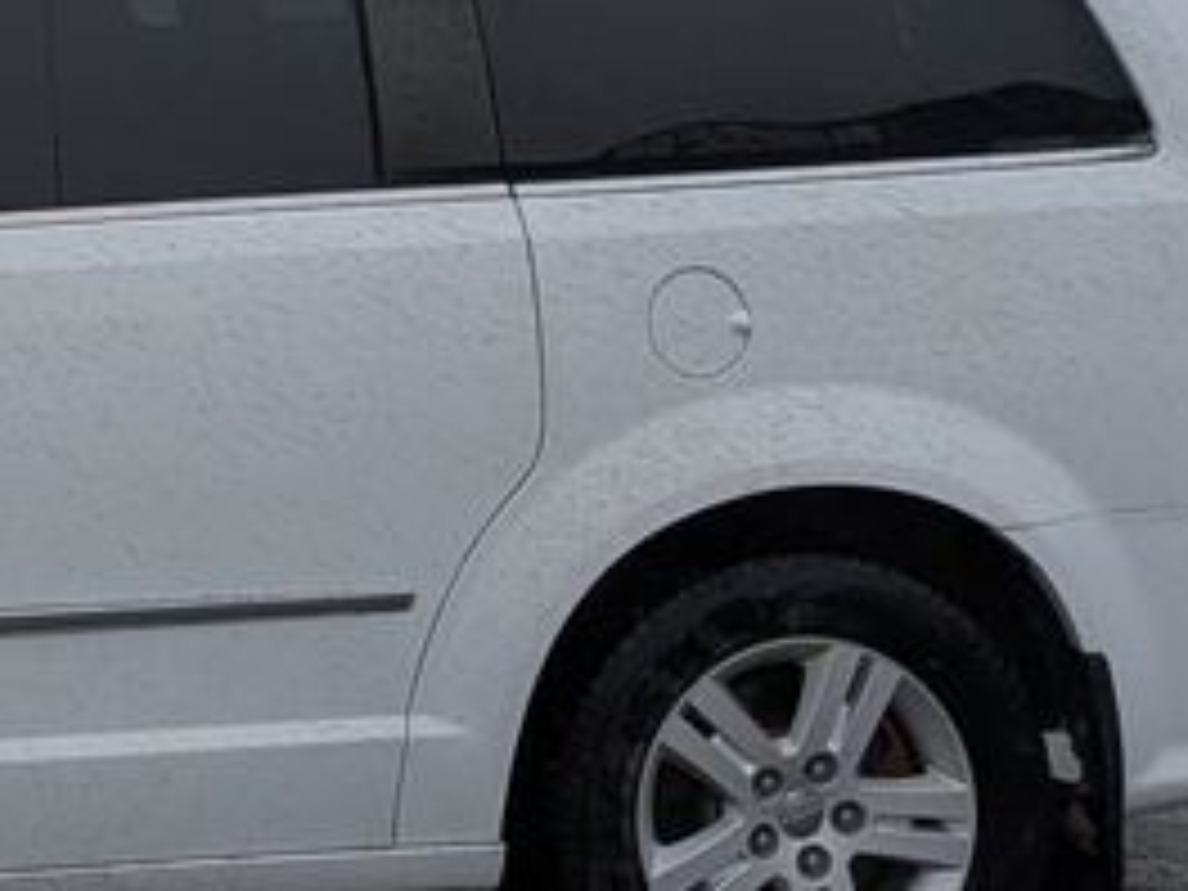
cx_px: -580
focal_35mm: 93
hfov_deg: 18.7
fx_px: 3192
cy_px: -297
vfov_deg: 15.1
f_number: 1.7
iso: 25
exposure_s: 1/1041
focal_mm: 4.53
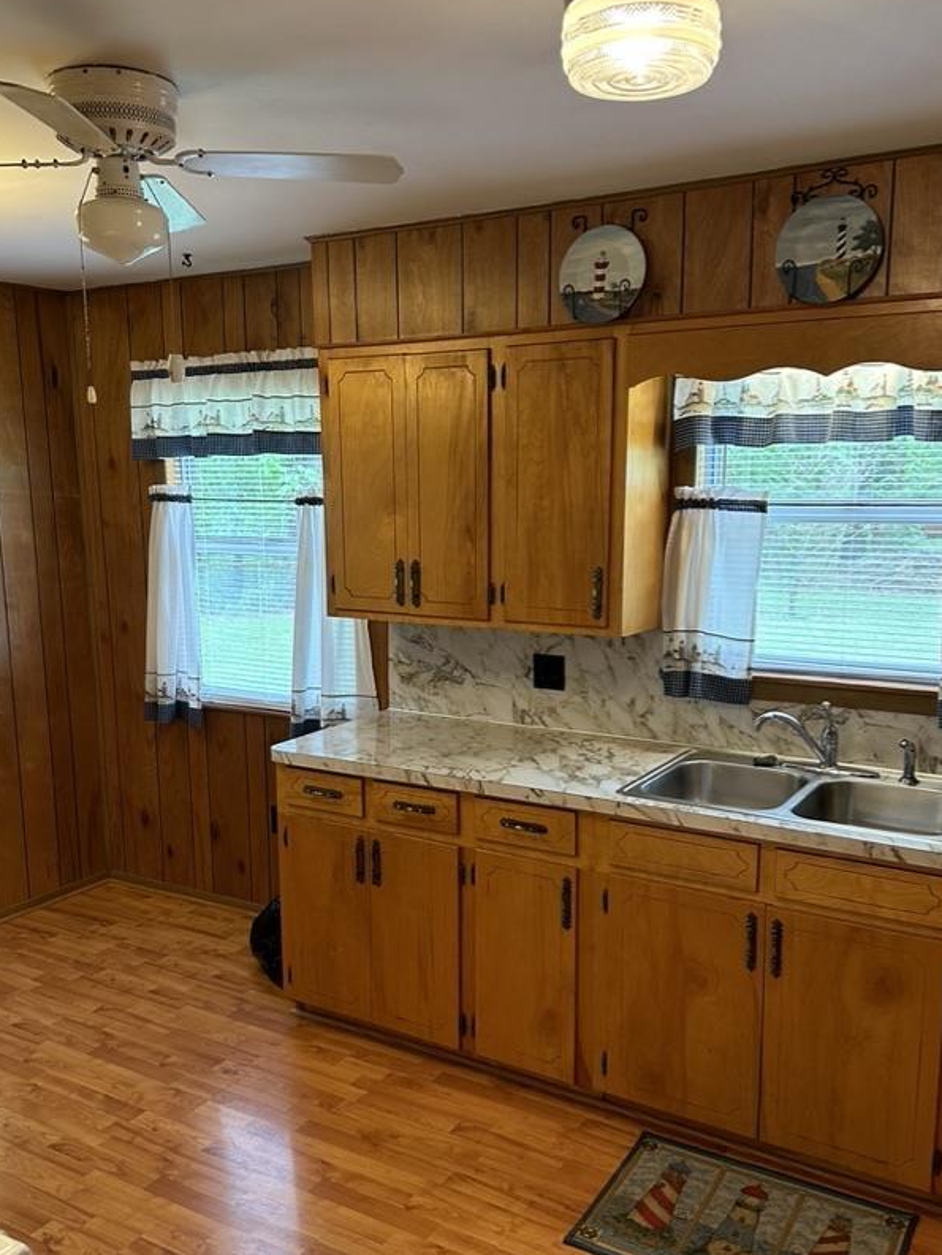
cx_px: 474
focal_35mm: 31
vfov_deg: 58.2
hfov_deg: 45.5
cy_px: 688
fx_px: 1124
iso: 200
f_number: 1.78
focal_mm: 6.86
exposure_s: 1/60
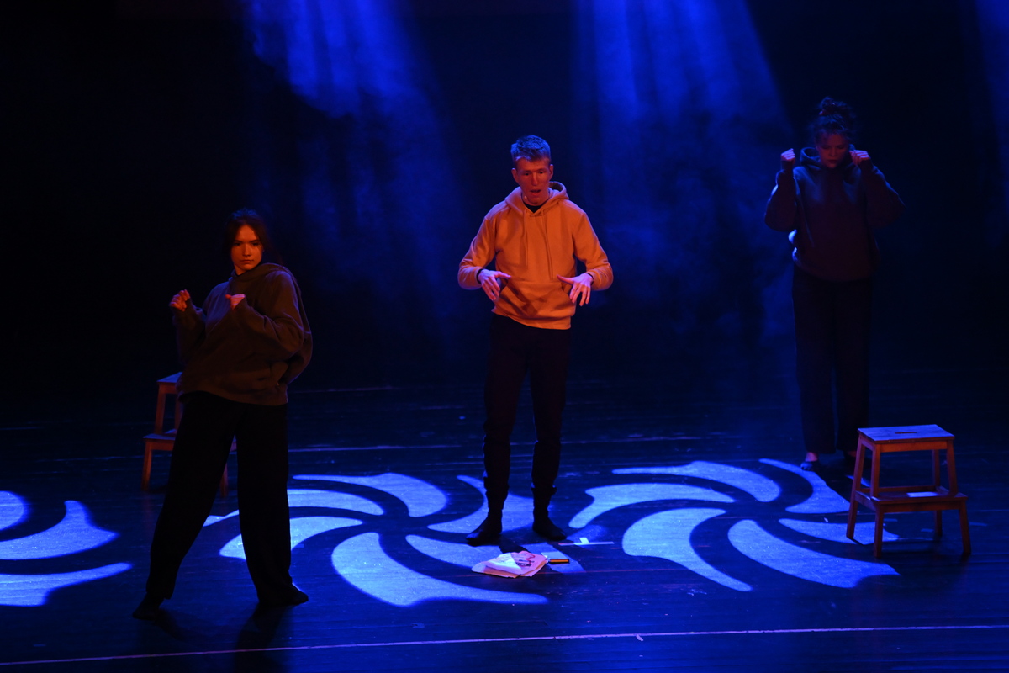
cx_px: 504
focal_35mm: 160
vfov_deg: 8.6
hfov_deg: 12.8
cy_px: 336
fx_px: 4484
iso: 4000
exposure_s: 1/200
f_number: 2.8
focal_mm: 160
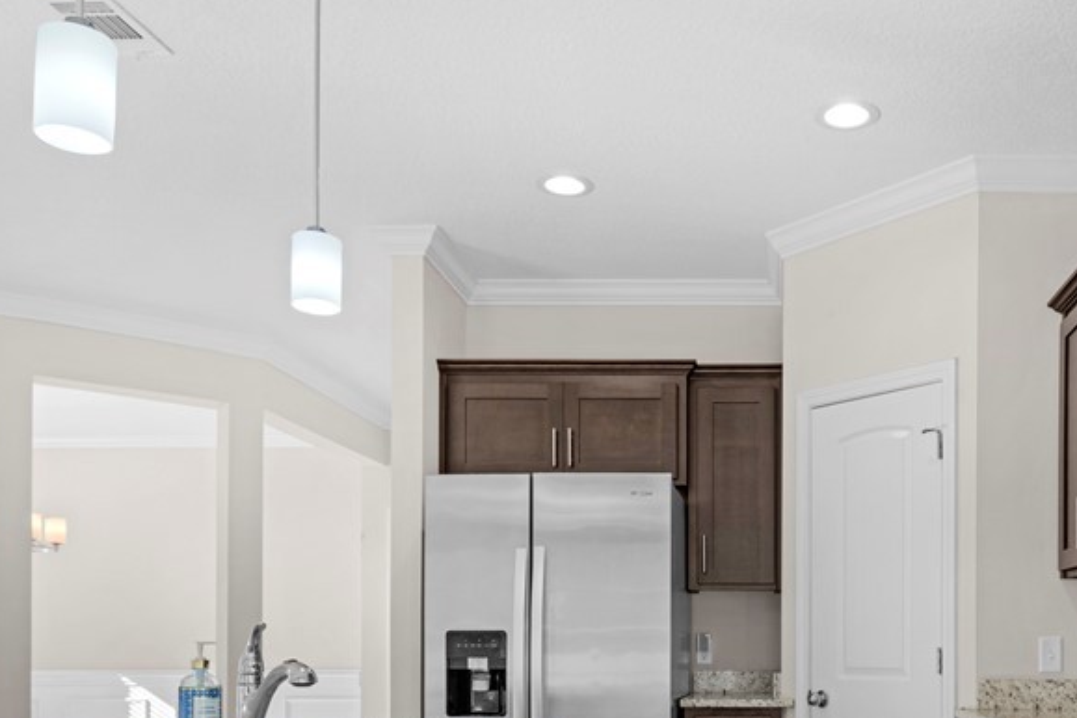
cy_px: 616
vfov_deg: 39.9
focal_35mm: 31
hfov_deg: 58.0
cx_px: 777
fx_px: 925
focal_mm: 11
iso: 100
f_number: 7.1
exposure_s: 1/5
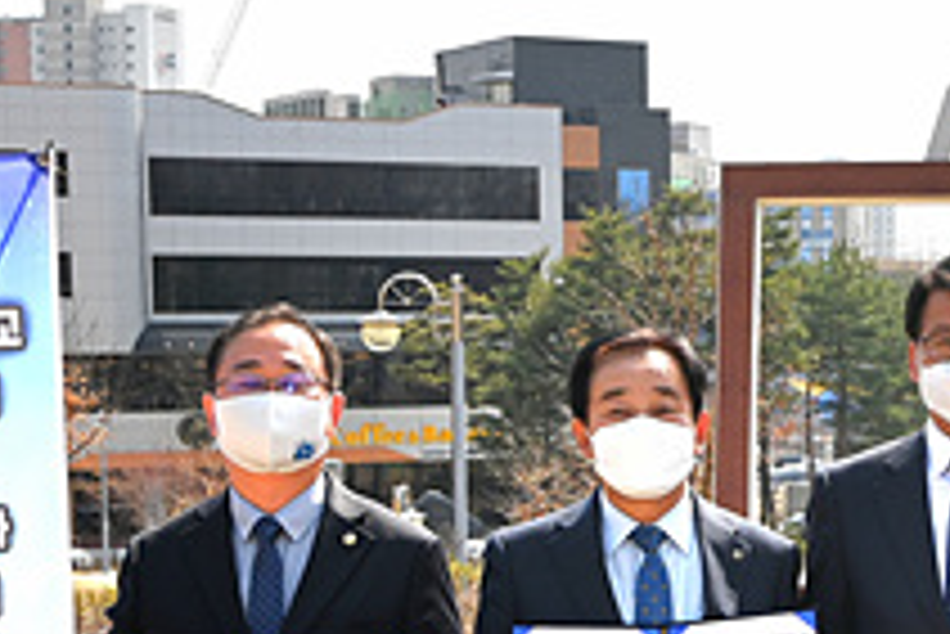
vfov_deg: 12.4
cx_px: 982
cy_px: 677
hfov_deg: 18.2
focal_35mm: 109
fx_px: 2878
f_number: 9
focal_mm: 36
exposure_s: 1/400
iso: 200
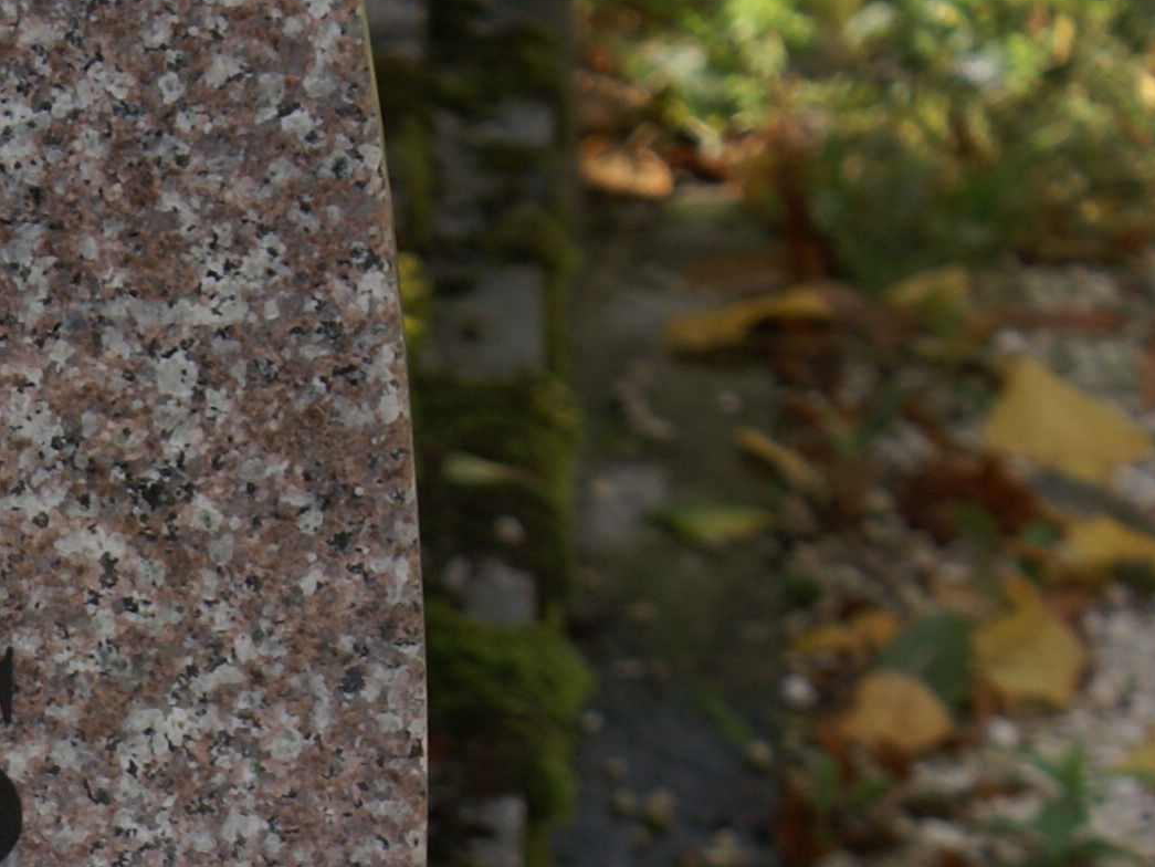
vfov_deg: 4.6
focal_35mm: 321
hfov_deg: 6.1
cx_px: -815
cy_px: 727
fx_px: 10712
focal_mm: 60
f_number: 8
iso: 100
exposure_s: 1/160
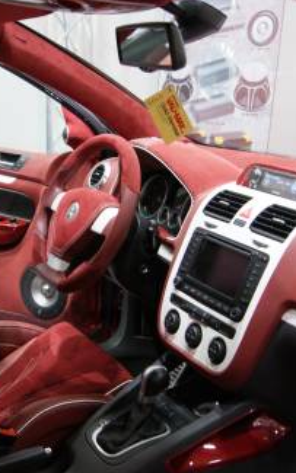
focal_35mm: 47
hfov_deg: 26.9
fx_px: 607
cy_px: 240
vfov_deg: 42.7
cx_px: 63
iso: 400
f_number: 4
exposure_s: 1/10
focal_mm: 20
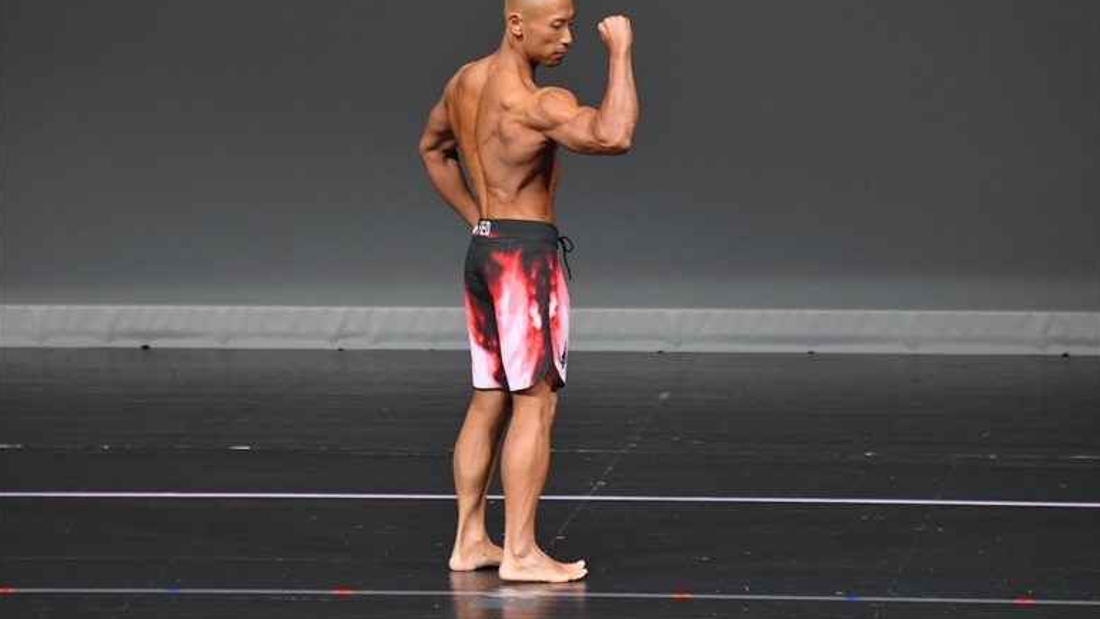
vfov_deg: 3.3
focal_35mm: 363
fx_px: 10590
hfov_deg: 5.9
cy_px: 285
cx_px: 550
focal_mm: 230
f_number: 5.6
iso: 4000
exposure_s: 1/400
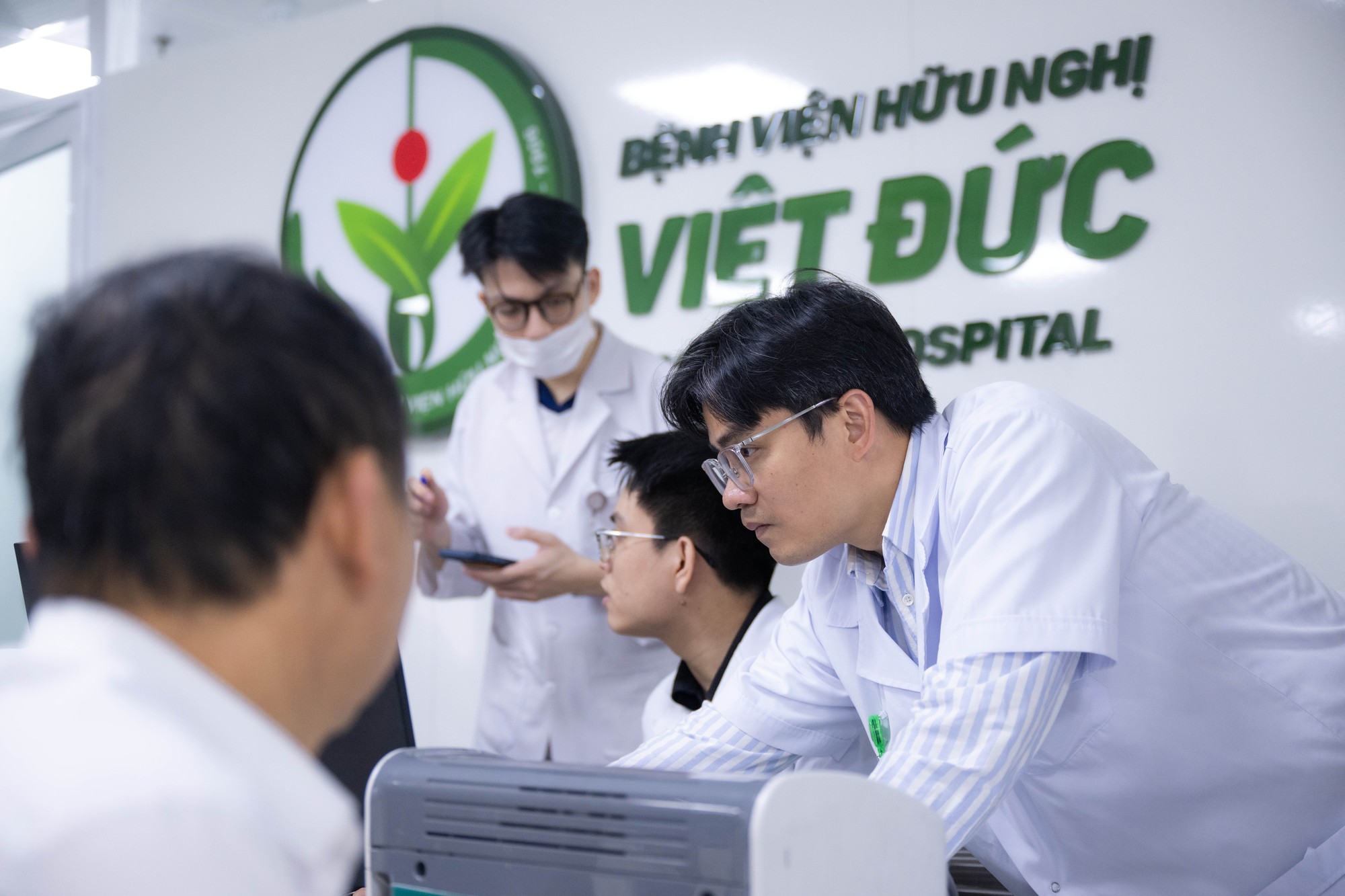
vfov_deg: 27.0
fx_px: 1868
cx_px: 672
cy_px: 448
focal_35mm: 50
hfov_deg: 39.6
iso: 2000
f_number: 2.8
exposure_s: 1/250
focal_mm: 50
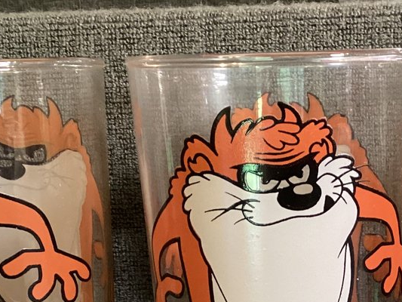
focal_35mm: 88
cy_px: 343
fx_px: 1022
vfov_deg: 16.2
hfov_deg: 21.9
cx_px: 331
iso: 400
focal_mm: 3.3
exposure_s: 1/33
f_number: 2.4
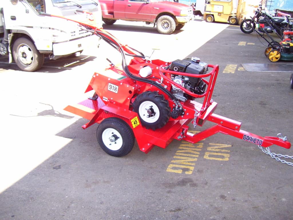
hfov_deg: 51.4
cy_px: 110
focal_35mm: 36
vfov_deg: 39.7
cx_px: 146
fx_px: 305
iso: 80
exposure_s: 1/180
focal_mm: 6
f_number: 2.7
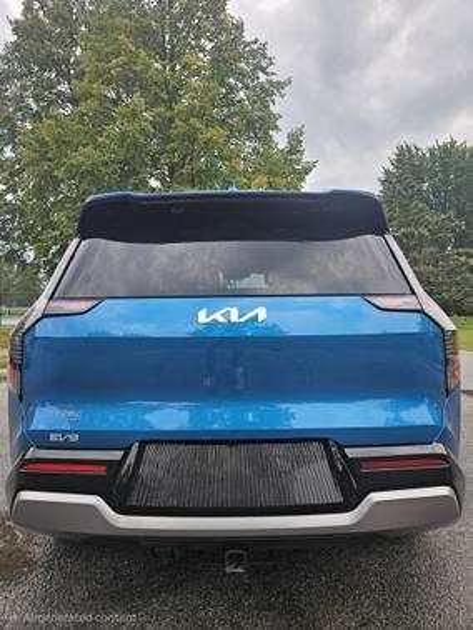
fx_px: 419
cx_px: 236
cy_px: 315
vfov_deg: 73.9
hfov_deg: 58.9
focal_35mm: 23
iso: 50
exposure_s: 1/120
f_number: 1.8
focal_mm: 5.4
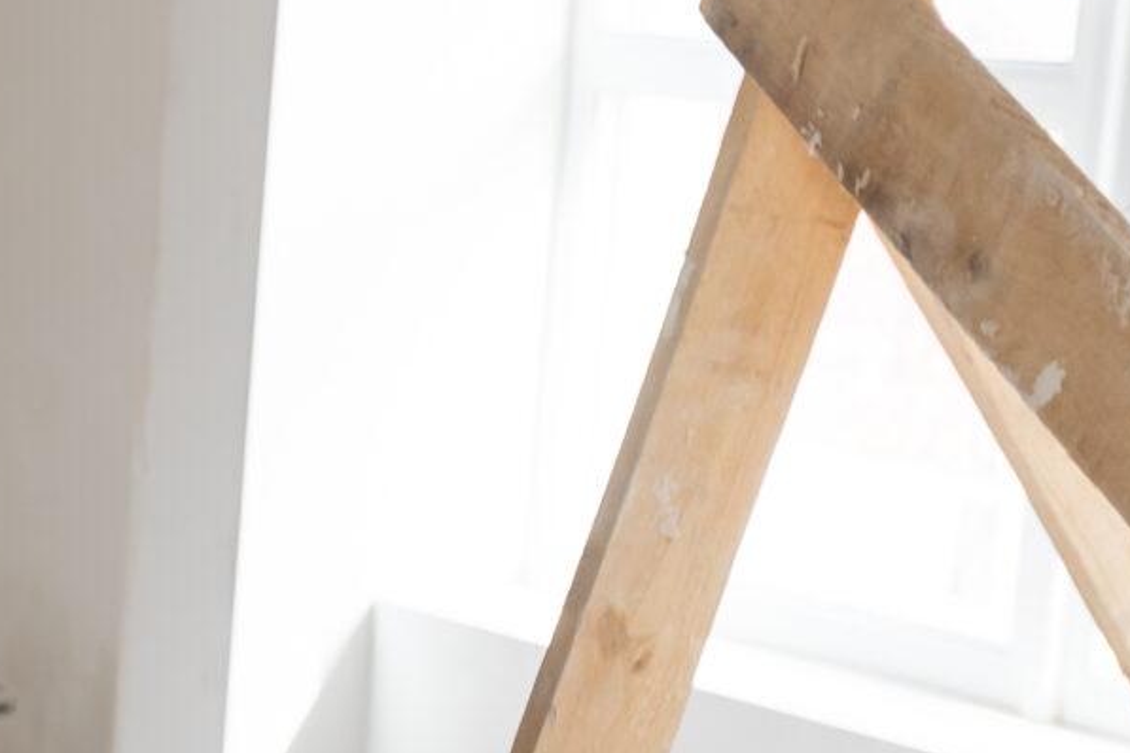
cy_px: 888
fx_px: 4708
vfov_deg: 9.0
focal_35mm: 150
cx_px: -844
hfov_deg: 12.6
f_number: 2.8
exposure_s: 1/50
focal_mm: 35
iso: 160
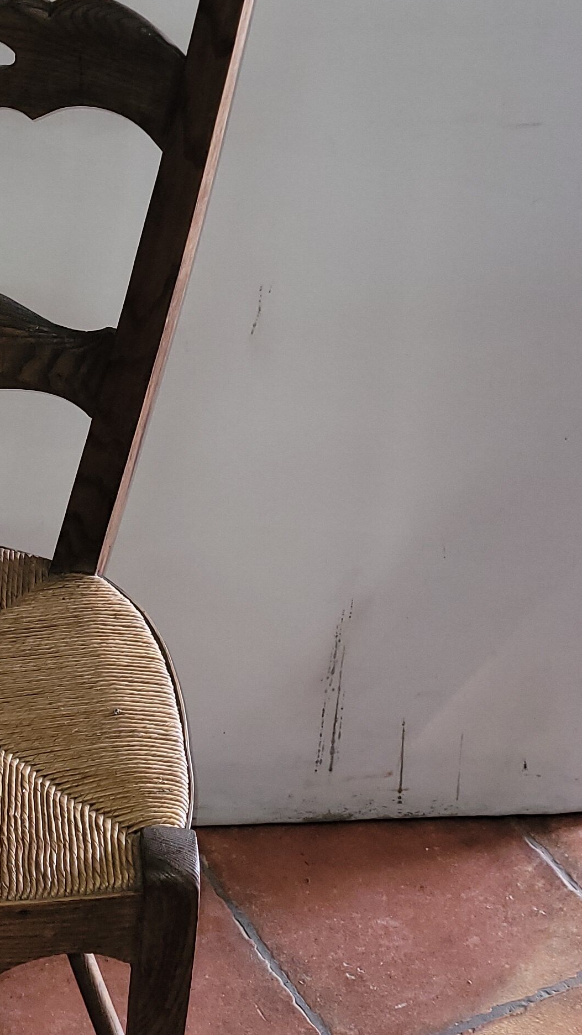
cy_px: 355
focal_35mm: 61
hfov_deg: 18.8
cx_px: -86
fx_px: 1674
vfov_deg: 34.1
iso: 100
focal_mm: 5.4
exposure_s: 1/33
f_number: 1.8
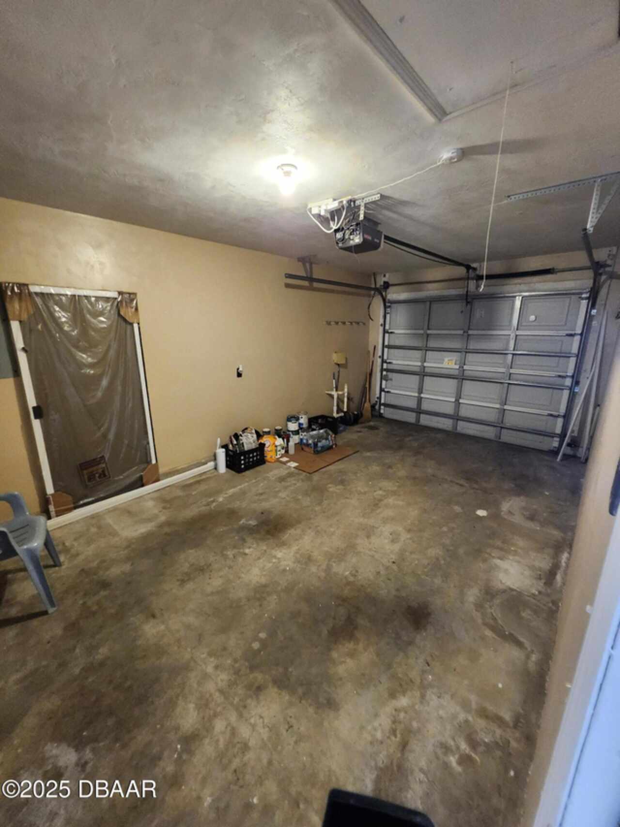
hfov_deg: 89.9
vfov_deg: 106.2
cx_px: 310
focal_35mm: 13
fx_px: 310
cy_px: 414
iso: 640
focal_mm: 1.74
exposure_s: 1/30
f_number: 2.2
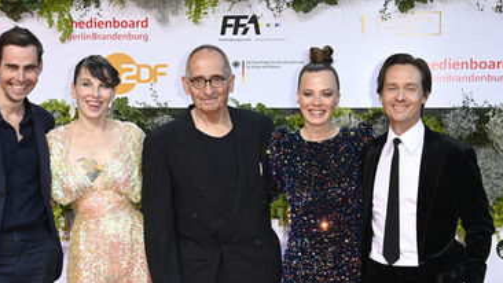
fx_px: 947
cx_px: 210
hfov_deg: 29.7
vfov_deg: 17.0
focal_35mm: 71
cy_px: 173
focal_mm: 55
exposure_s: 1/200
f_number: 5.6
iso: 400
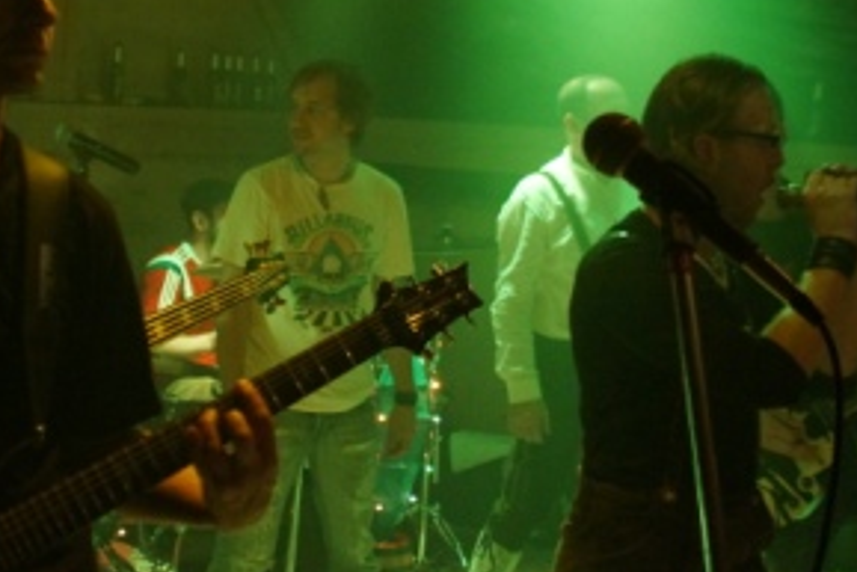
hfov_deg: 30.9
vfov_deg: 20.9
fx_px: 1548
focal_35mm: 65
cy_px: 196
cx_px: 388
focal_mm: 28
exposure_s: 1/125
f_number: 3.5
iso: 3200
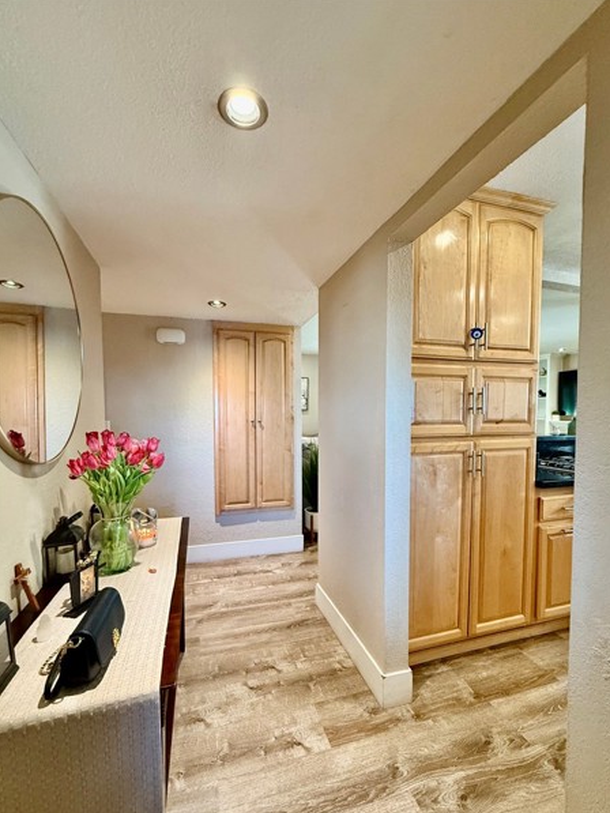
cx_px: 300
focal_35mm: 15
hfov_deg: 81.8
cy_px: 432
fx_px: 352
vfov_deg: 98.0
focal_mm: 2.22
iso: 400
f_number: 2.2
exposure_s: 1/60
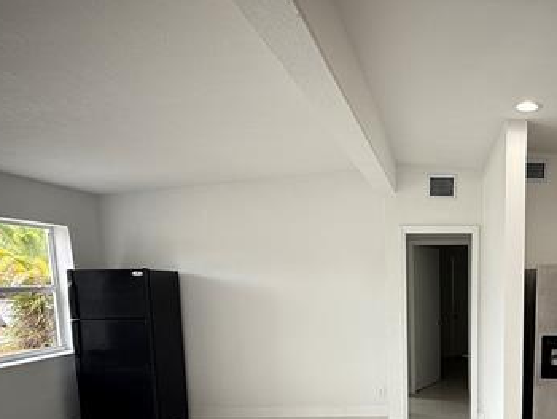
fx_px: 515
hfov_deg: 53.5
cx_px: 436
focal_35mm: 32
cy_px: 344
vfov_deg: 42.0
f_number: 2.2
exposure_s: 1/99
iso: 64
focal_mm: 2.22
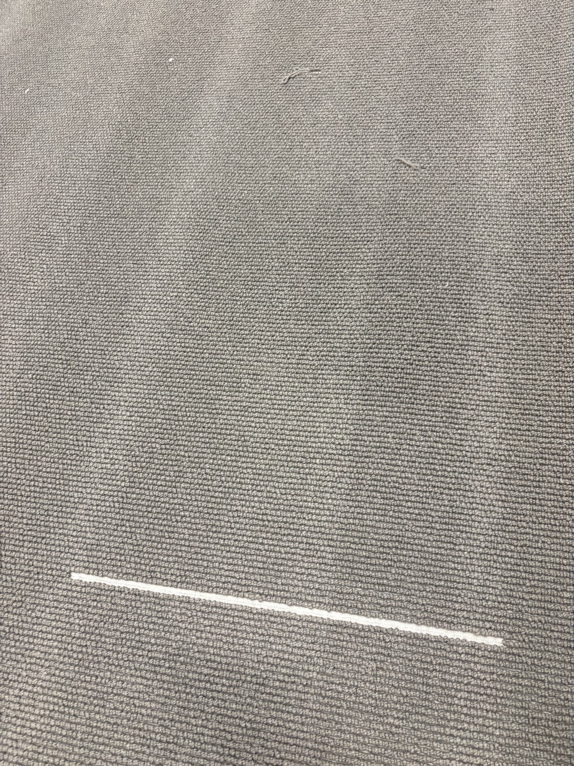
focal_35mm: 26
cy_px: 383
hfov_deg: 53.1
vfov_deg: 67.3
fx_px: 575
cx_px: 287
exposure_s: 1/50
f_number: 1.6
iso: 250
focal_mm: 5.96
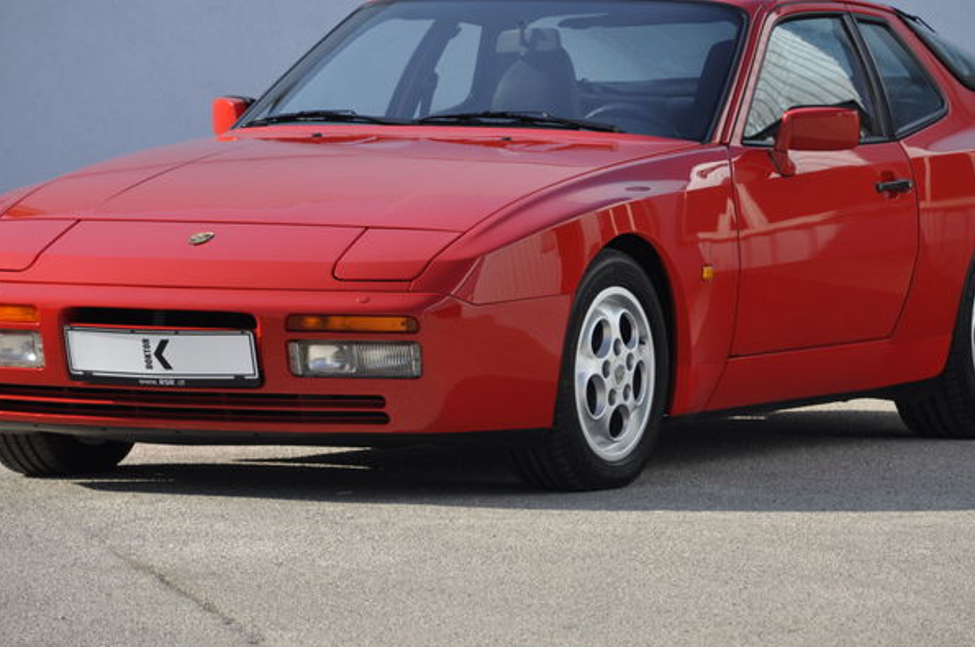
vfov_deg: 4.2
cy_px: 287
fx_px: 8898
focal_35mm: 329
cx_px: 516
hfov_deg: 6.3
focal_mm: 170
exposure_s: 1/400
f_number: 6
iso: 500
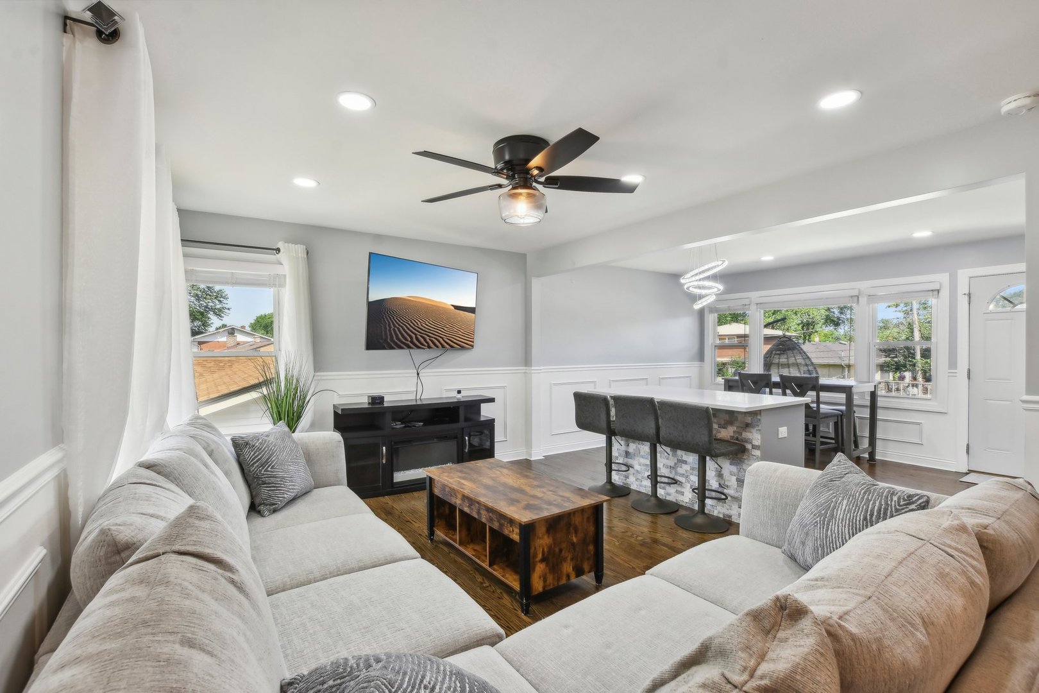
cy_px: 346
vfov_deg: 77.3
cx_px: 520
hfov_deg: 100.4
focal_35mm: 15
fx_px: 433
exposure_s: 1/50
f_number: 8
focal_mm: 10
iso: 400
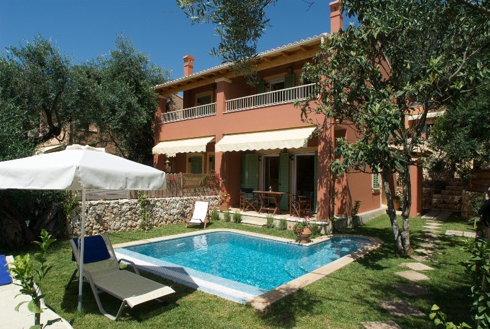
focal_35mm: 21
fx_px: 286
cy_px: 164
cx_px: 245
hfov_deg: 81.1
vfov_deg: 59.7
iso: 125
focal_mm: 14
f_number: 11
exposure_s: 1/125
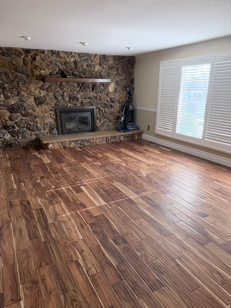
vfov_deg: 71.6
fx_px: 214
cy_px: 154
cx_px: 116
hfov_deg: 56.8
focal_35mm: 24
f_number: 1.78
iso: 200
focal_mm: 6.76
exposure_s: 1/201
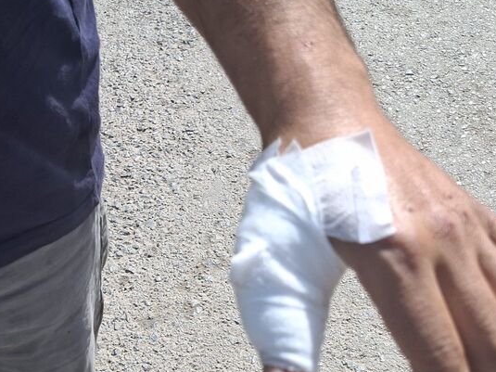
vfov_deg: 26.2
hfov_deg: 34.9
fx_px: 788
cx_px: 212
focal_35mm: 55
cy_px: 287
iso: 50
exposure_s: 1/864
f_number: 1.8
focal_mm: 5.54
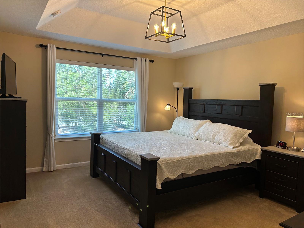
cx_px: 152
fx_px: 228
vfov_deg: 53.1
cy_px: 114
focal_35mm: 26
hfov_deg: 67.3
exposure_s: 1/120
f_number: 1.5
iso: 50
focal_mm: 5.7
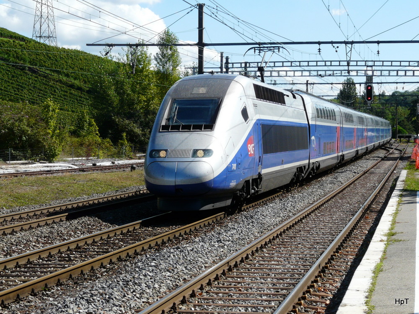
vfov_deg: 15.7
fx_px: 1138
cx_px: 210
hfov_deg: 20.9
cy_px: 157
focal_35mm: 94
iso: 100
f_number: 5.6
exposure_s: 1/400
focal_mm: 15.4
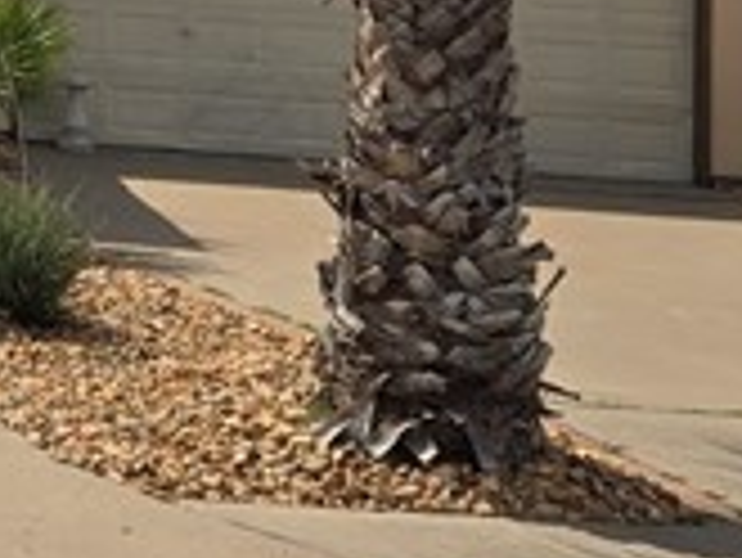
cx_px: -459
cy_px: -387
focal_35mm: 143
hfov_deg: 12.9
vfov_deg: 9.9
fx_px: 3067
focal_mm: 5.4
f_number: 1.8
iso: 25
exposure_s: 1/3336
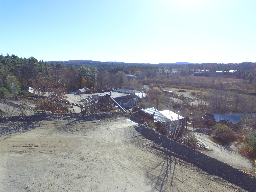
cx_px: 128
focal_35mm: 20
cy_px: 96
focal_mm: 3.61
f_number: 2.8
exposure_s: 1/896
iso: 100
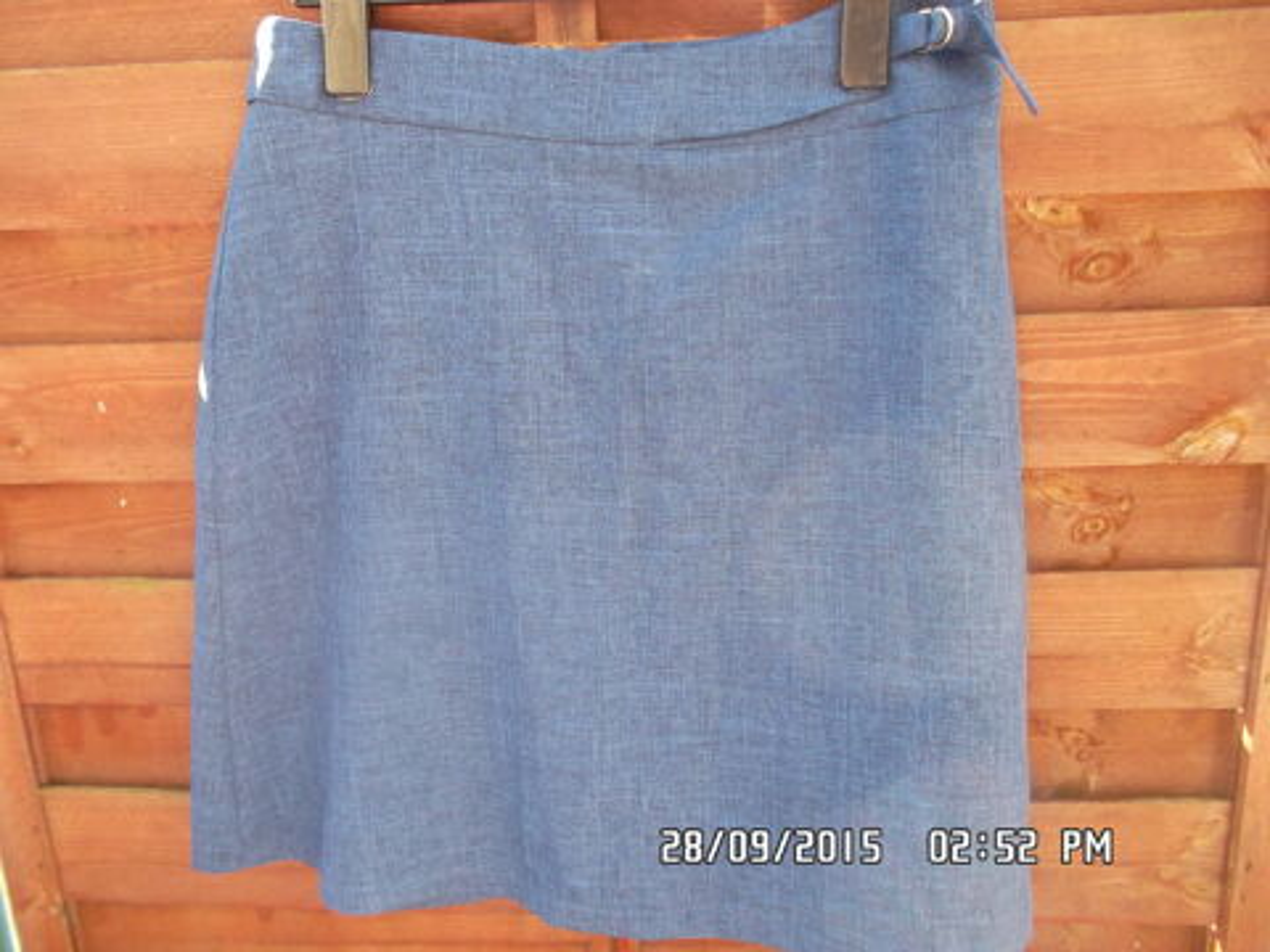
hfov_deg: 63.4
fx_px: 1027
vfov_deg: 49.7
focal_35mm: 28
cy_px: 476
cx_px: 635
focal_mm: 4.1
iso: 81
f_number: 3.3
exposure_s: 1/45
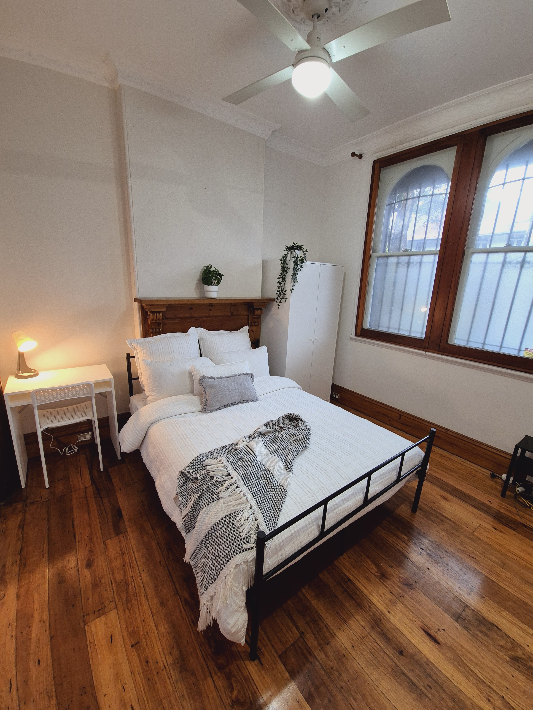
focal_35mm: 13
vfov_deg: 106.2
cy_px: 355
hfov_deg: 89.9
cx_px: 266
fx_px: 267
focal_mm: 2.2
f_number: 2.2
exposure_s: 1/50
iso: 125
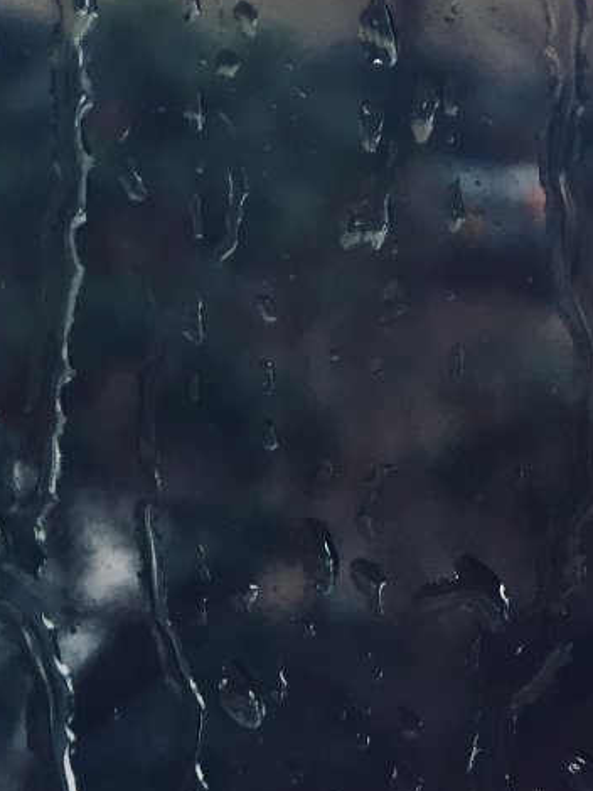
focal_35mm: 99
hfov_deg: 14.9
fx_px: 2260
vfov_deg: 17.6
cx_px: 451
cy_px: -427
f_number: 2.2
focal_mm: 4.15
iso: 40
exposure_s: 1/33
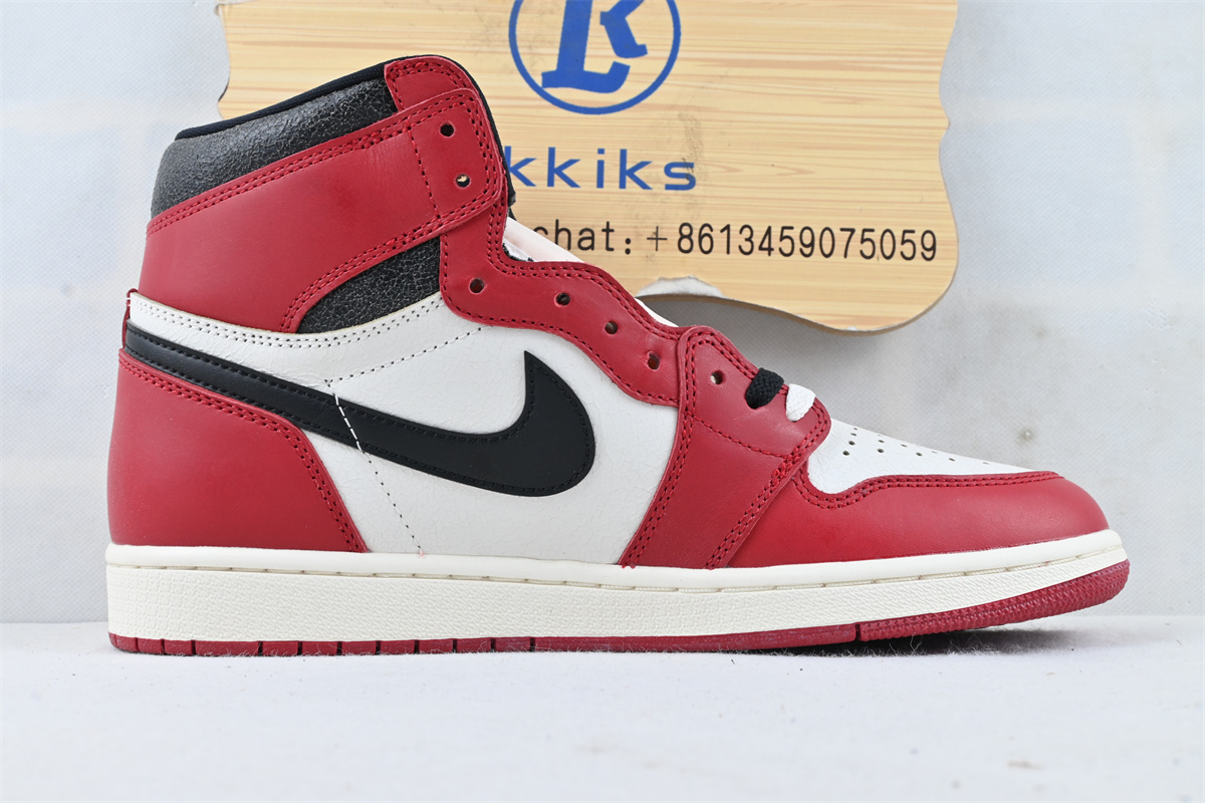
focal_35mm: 47
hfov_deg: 41.7
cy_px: 402
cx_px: 602
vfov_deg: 28.5
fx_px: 1581
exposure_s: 1/10
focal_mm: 31.5
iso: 100
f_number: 10
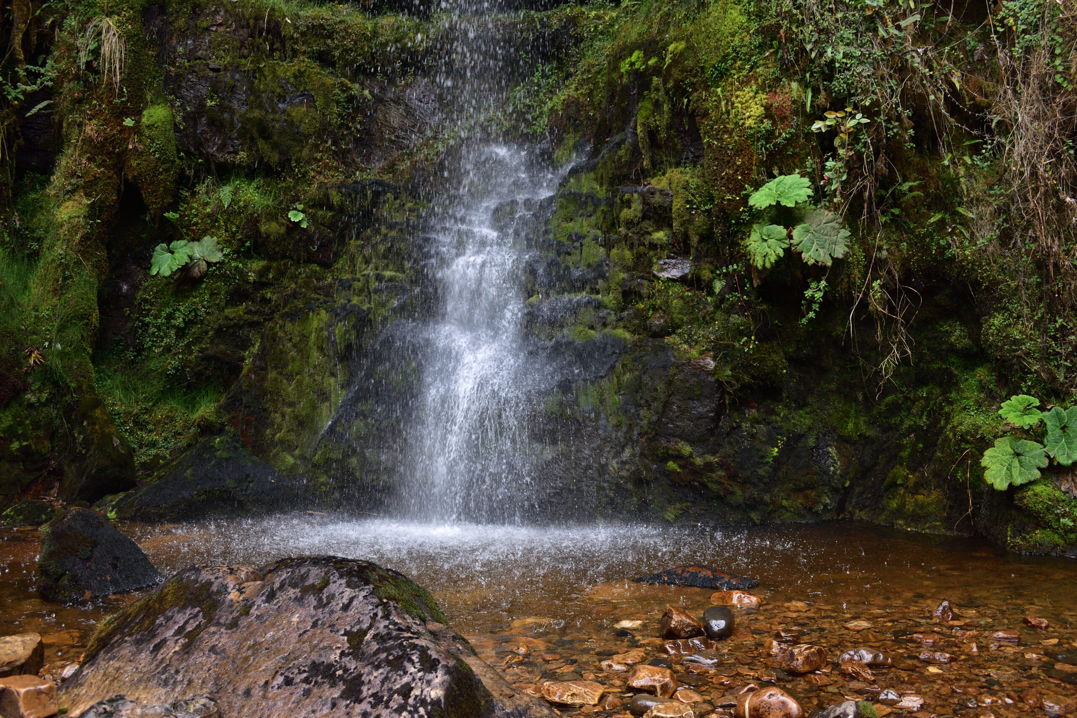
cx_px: 538
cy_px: 359
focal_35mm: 27
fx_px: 808
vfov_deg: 47.9
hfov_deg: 67.4
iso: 100
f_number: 3.5
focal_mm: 18
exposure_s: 1/250
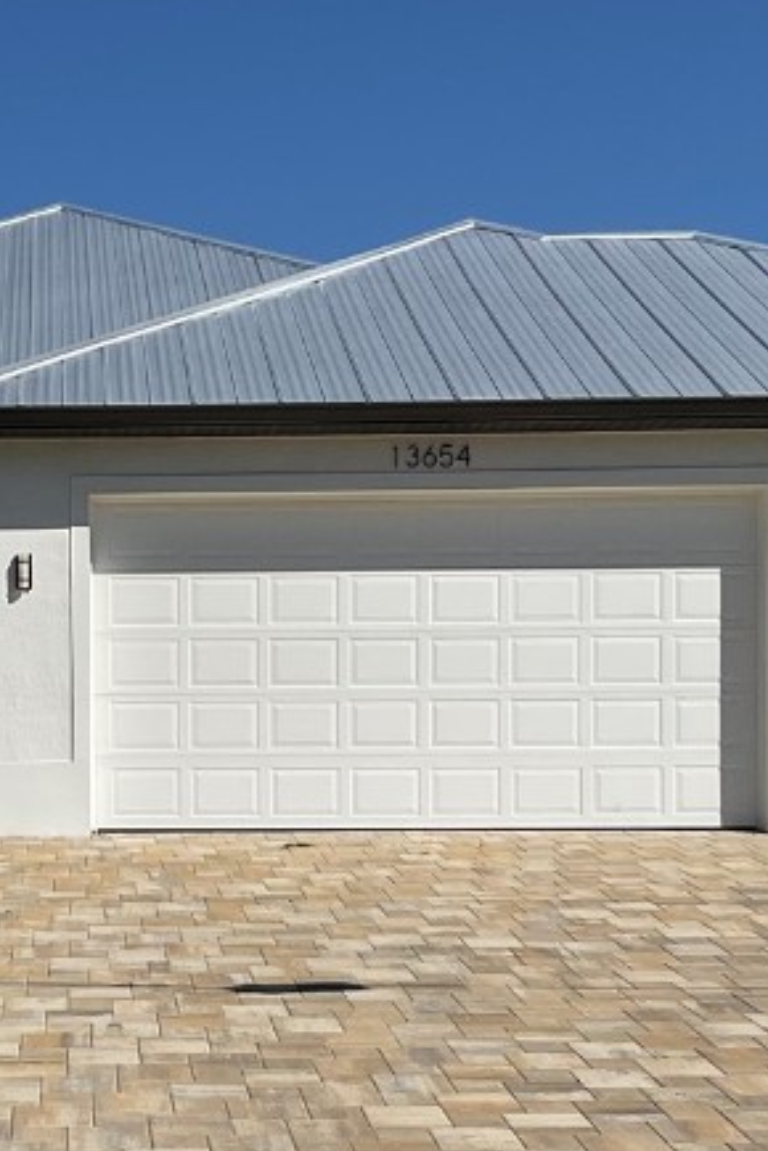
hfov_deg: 18.8
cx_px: 40
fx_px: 2272
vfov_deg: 28.2
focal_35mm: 71
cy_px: 794
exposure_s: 1/5263
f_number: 1.8
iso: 16
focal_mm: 3
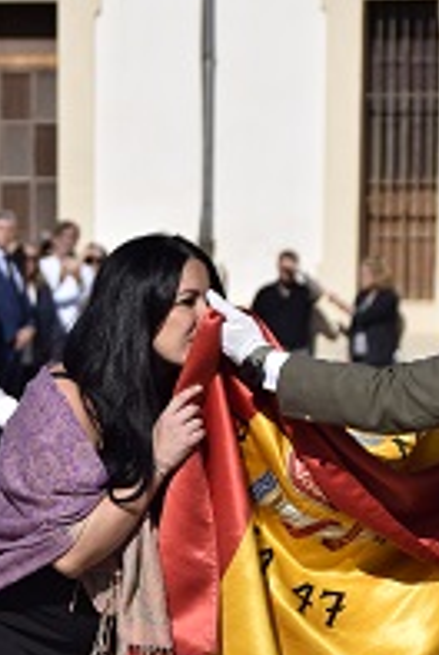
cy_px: 560
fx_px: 6507
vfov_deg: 5.8
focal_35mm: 357
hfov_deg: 3.9
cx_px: 70
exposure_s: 1/4000
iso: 400
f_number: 5.6
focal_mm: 116
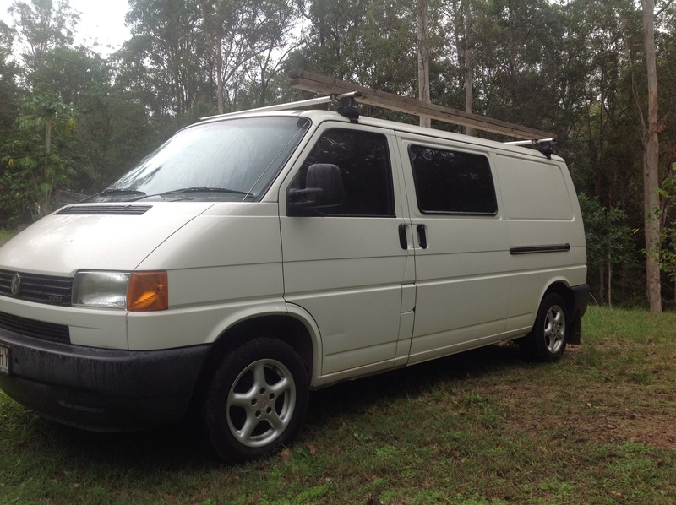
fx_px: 683
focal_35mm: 35
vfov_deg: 40.6
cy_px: 252
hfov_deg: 52.7
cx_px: 338
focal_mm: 4.28
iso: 50
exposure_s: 1/242
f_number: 2.4
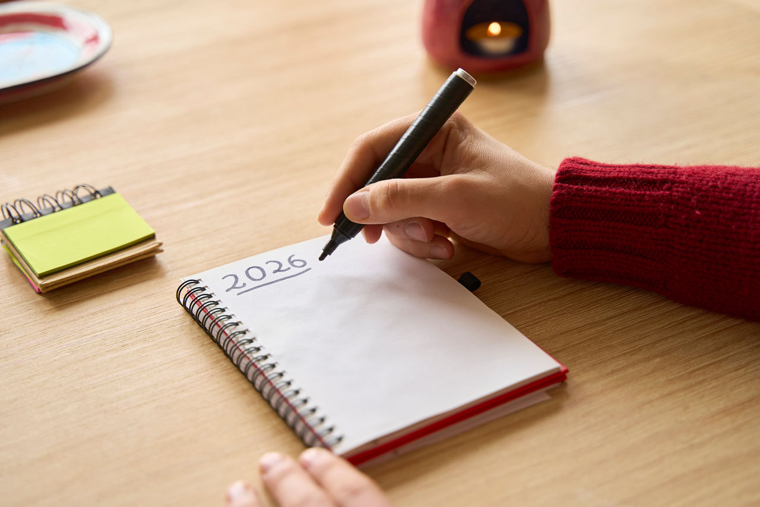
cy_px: 254
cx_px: 380
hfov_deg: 34.5
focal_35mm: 58
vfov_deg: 23.4
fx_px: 1224
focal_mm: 58
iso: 1000
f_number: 3.2
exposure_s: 1/200
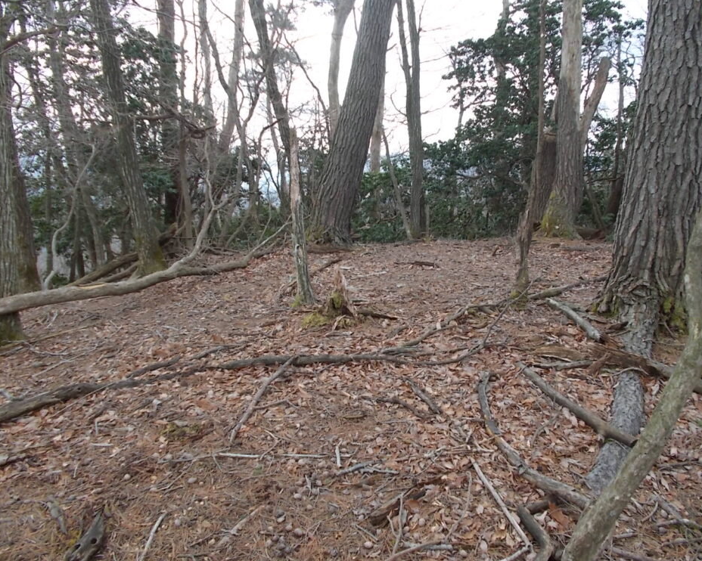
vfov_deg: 51.5
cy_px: 283
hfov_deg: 62.2
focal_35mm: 28
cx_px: 374
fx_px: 582
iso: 80
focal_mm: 4.6
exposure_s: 1/125
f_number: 3.2
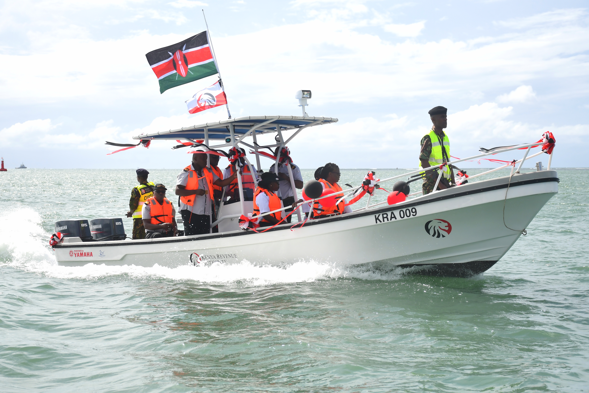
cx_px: 294
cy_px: 196
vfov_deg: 20.3
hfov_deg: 30.1
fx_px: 1096
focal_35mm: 67
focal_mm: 45
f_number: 6.3
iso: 250
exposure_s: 1/1600
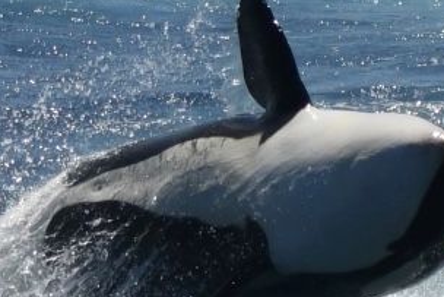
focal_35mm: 342
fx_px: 4220
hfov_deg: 6.0
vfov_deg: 4.0
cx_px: 231
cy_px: 200
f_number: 5
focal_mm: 130
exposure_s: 1/8000
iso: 400
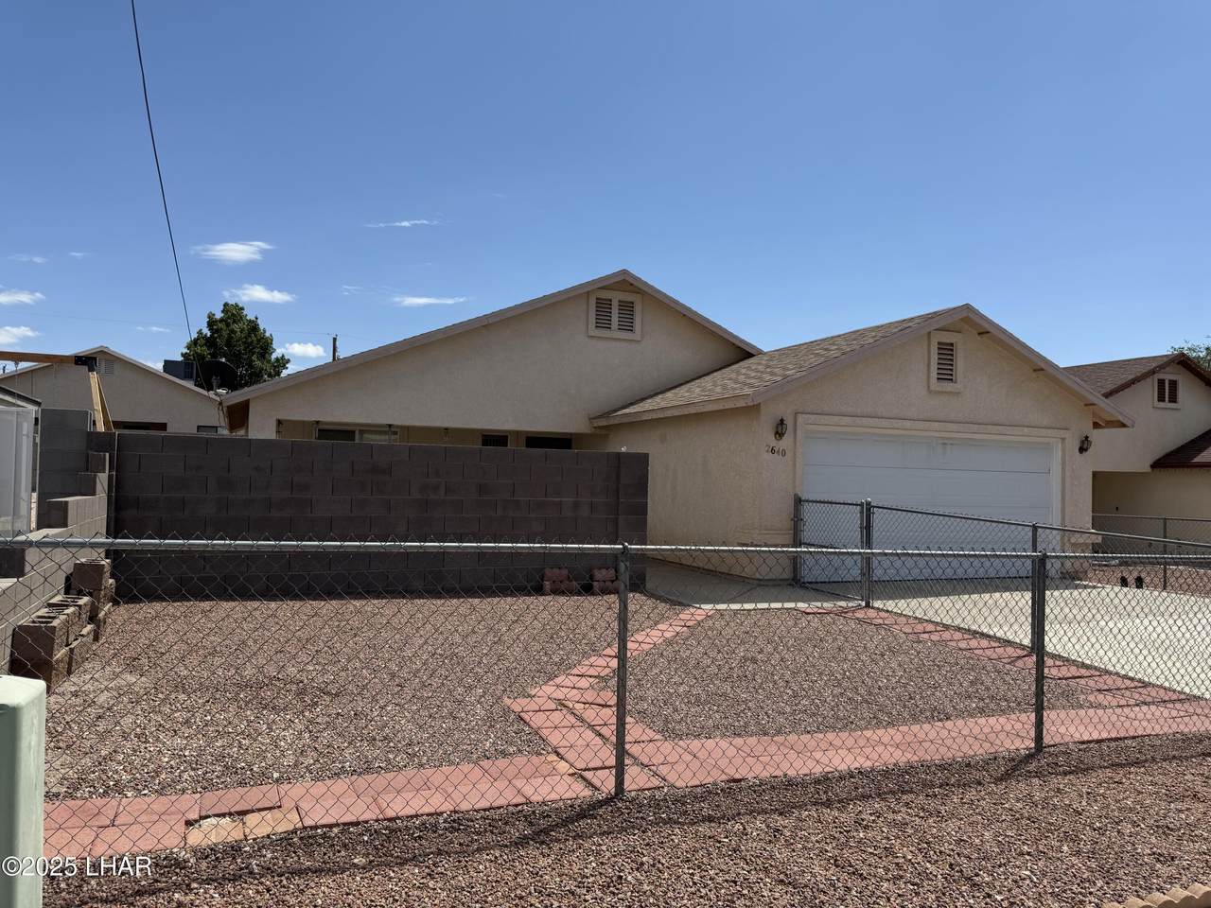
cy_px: 454
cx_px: 606
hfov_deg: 71.6
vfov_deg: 56.8
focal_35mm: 24
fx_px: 840
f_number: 1.78
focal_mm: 6.76
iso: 80
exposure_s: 1/6173
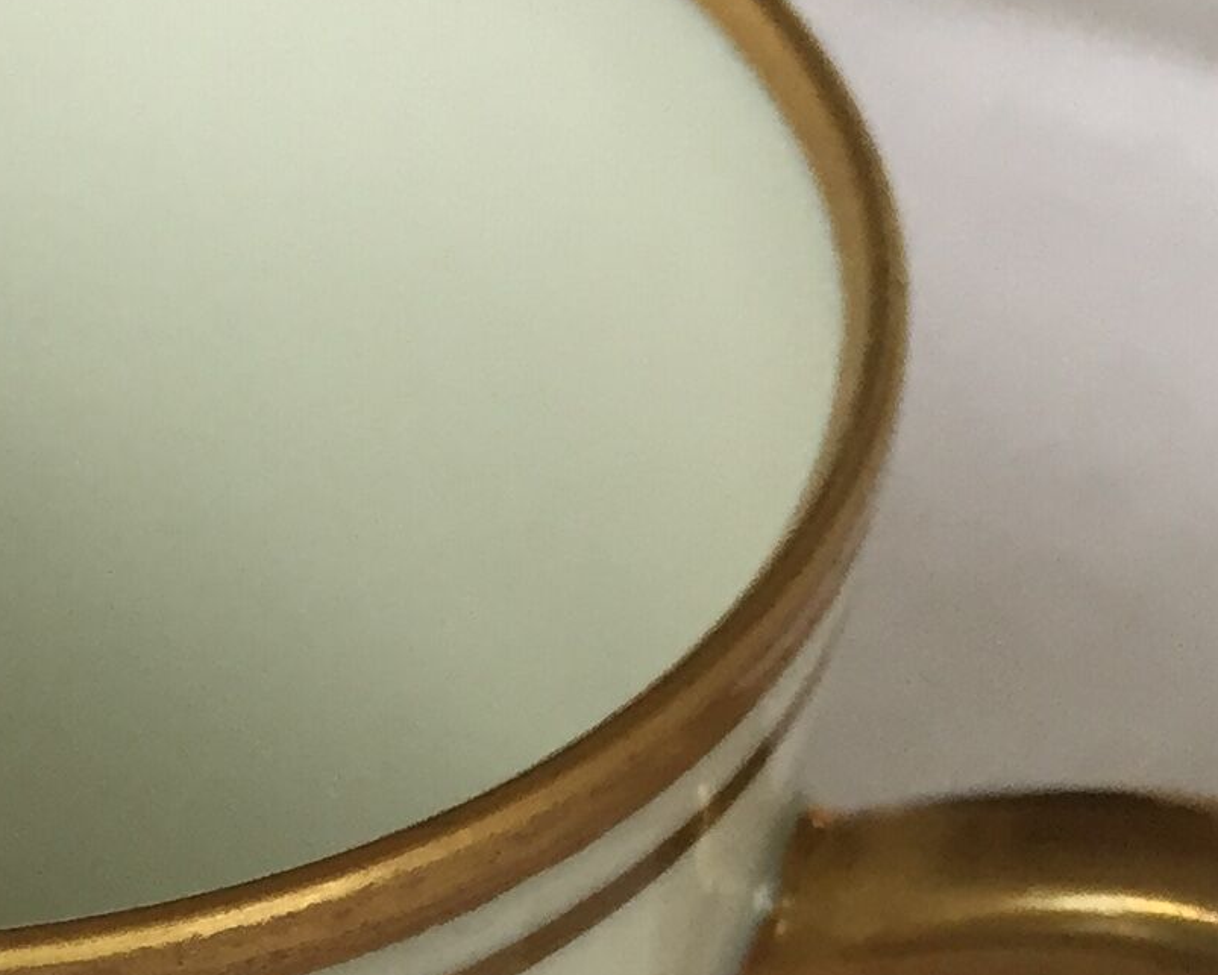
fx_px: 4147
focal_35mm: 115
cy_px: 1410
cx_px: -273
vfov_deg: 12.8
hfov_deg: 16.0
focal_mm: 4.15
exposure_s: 1/33
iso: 80
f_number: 2.2
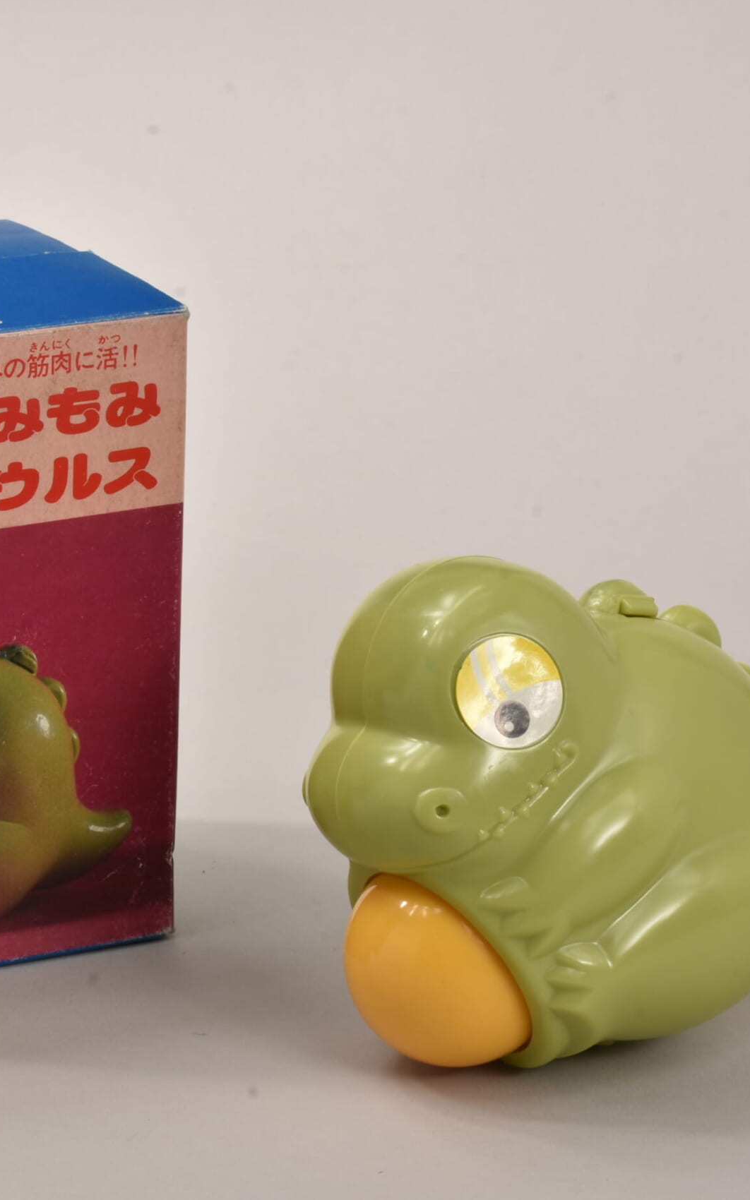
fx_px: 4973
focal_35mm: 152
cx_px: 172
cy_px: 598
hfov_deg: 8.6
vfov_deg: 13.8
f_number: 20
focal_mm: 66
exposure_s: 1/60
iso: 200
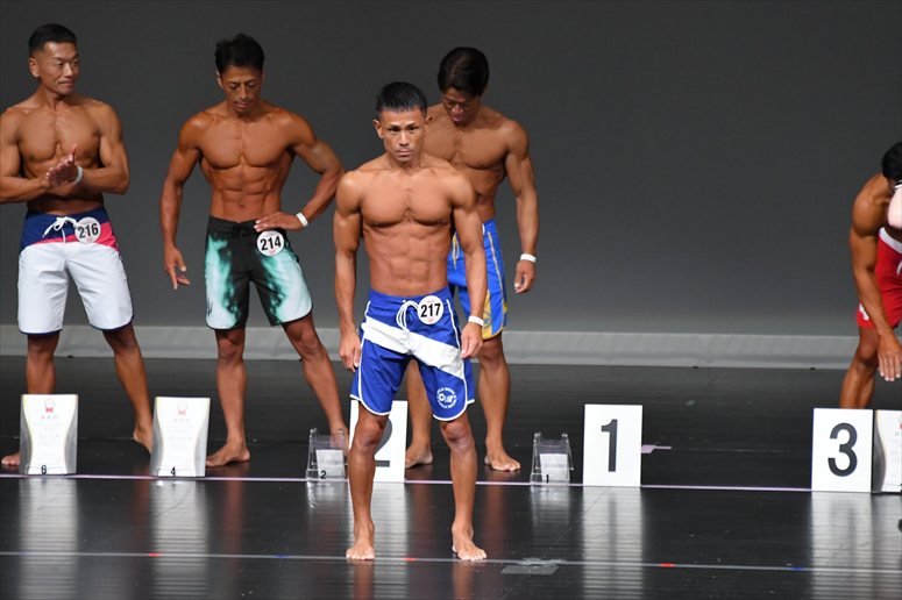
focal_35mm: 375
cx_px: 451
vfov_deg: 3.7
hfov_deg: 5.5
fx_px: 9391
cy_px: 300
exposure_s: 1/400
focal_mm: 250
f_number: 5.6
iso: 4000
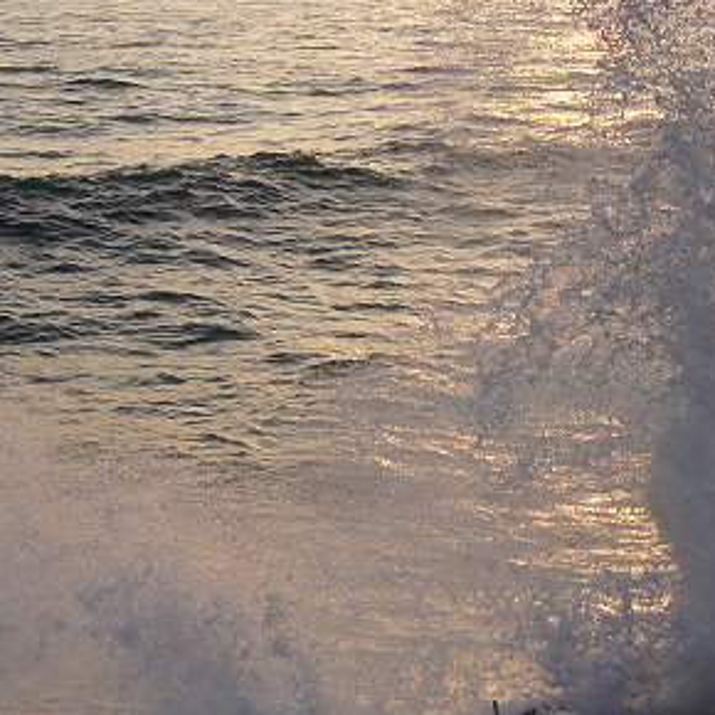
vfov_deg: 17.9
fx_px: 2267
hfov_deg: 17.8
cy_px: 378
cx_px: 586
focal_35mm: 97
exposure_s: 1/500
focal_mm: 22
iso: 100
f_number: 4
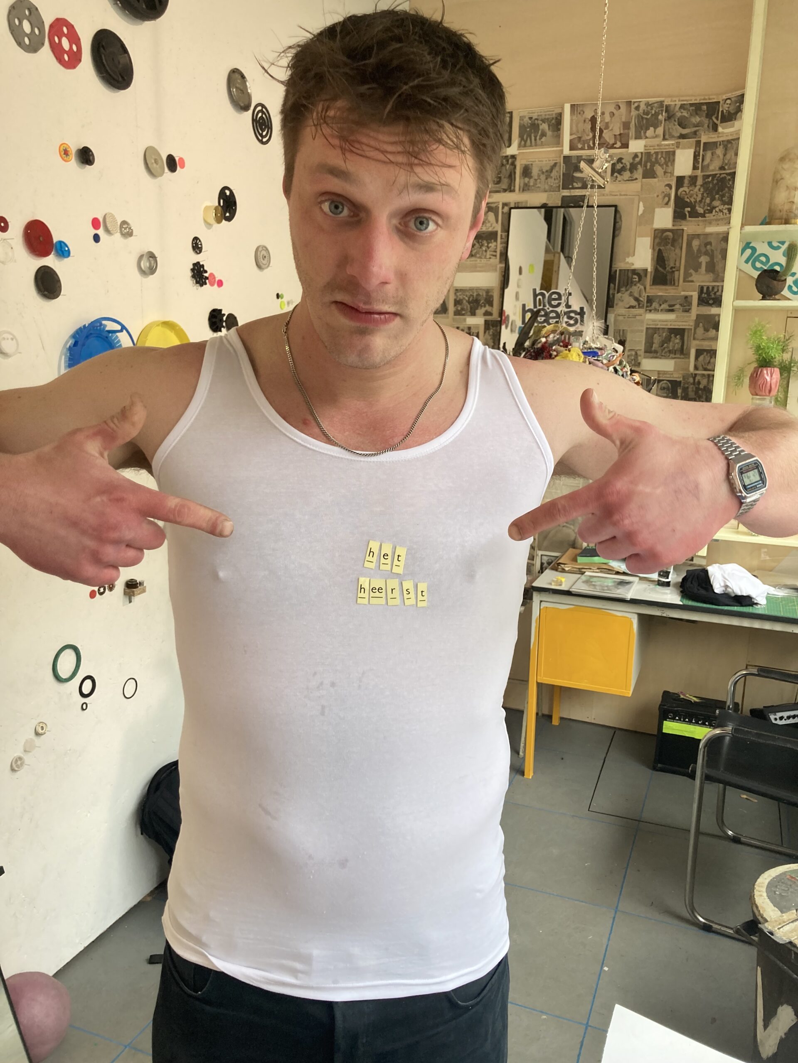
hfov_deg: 49.7
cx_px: 399
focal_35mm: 28
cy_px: 532
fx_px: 861
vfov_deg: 63.4
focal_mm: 3.99
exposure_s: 1/70
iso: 80
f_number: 1.8
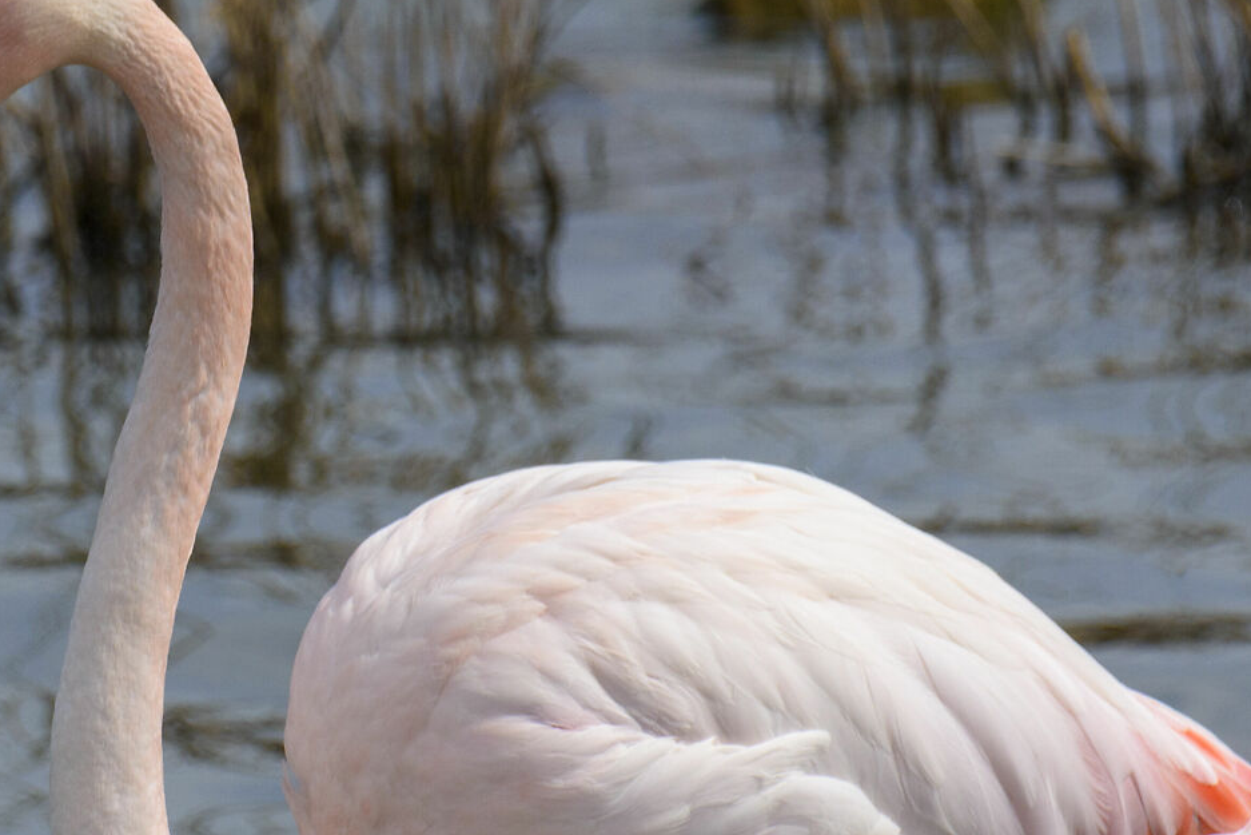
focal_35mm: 2305
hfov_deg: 0.9
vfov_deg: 0.6
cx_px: 71
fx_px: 80106
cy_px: 655
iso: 250
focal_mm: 600
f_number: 8
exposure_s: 1/1250
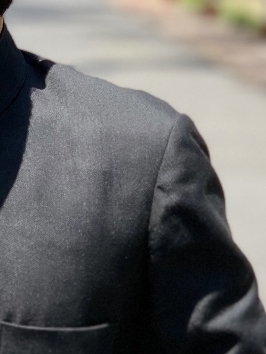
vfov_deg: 6.9
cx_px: -21
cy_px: 202
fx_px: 2960
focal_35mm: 289
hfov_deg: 5.1
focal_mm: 6
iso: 16
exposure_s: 1/233
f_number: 2.4
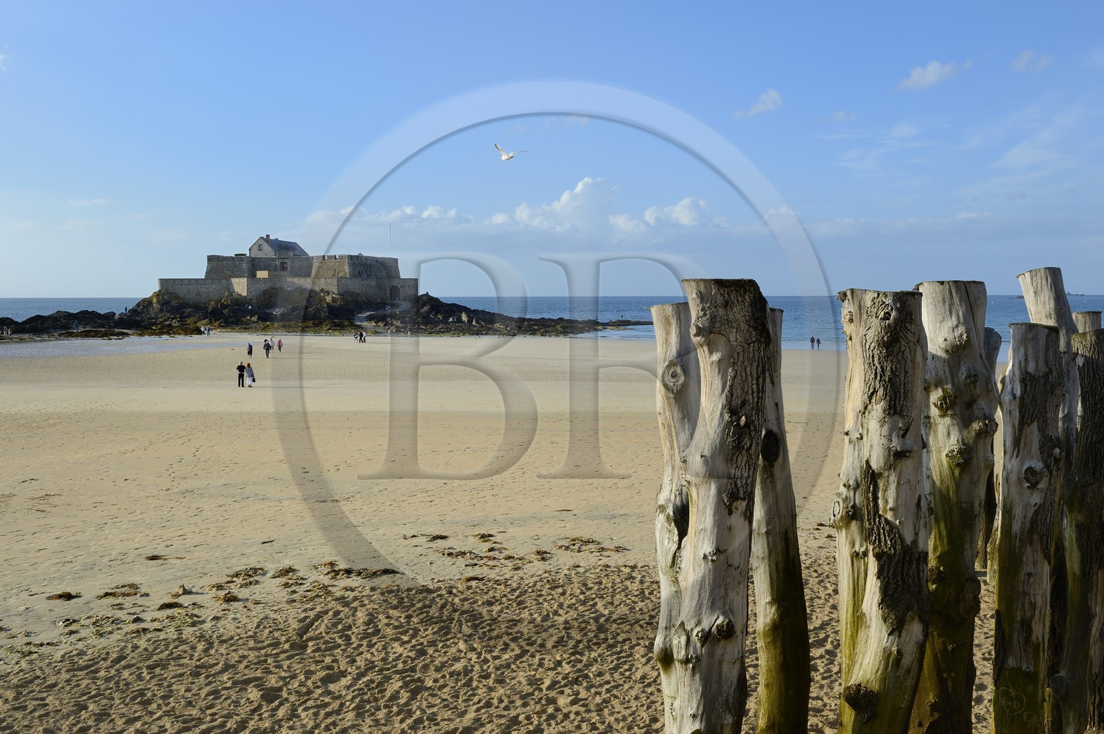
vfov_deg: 41.0
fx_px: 981
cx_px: 552
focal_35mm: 32
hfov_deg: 58.8
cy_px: 367
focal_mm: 32
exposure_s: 1/200
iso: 200
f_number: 13
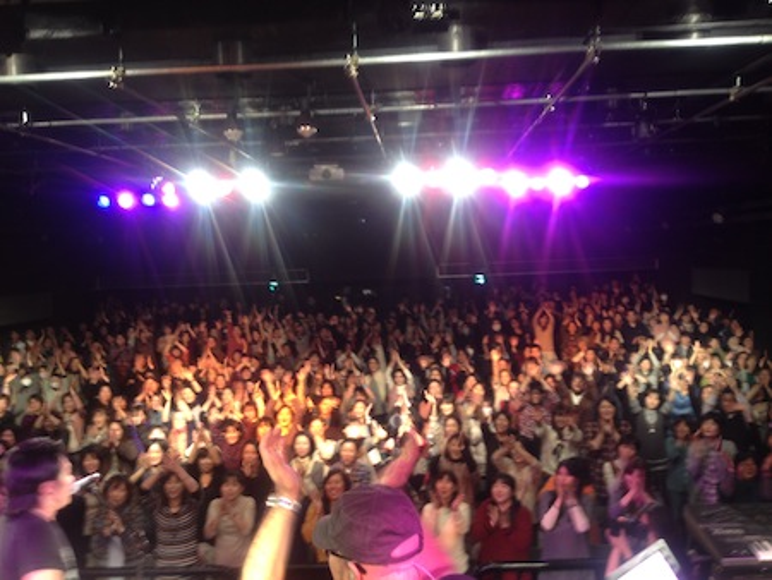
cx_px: 386
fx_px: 781
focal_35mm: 35
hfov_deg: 52.6
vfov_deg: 40.7
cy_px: 290
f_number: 2.4
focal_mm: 4.28
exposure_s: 1/20
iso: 64
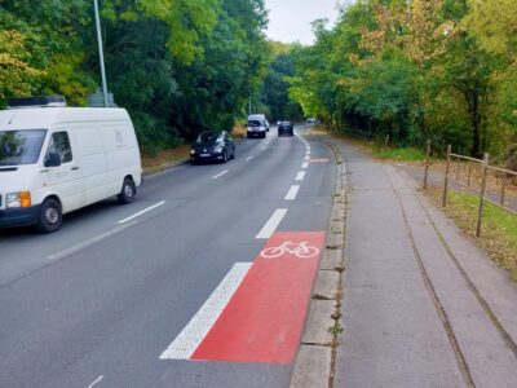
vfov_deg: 56.8
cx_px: 258
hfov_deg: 71.6
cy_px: 194
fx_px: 358
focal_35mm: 24
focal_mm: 5.23
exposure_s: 1/332
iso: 25
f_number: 1.8
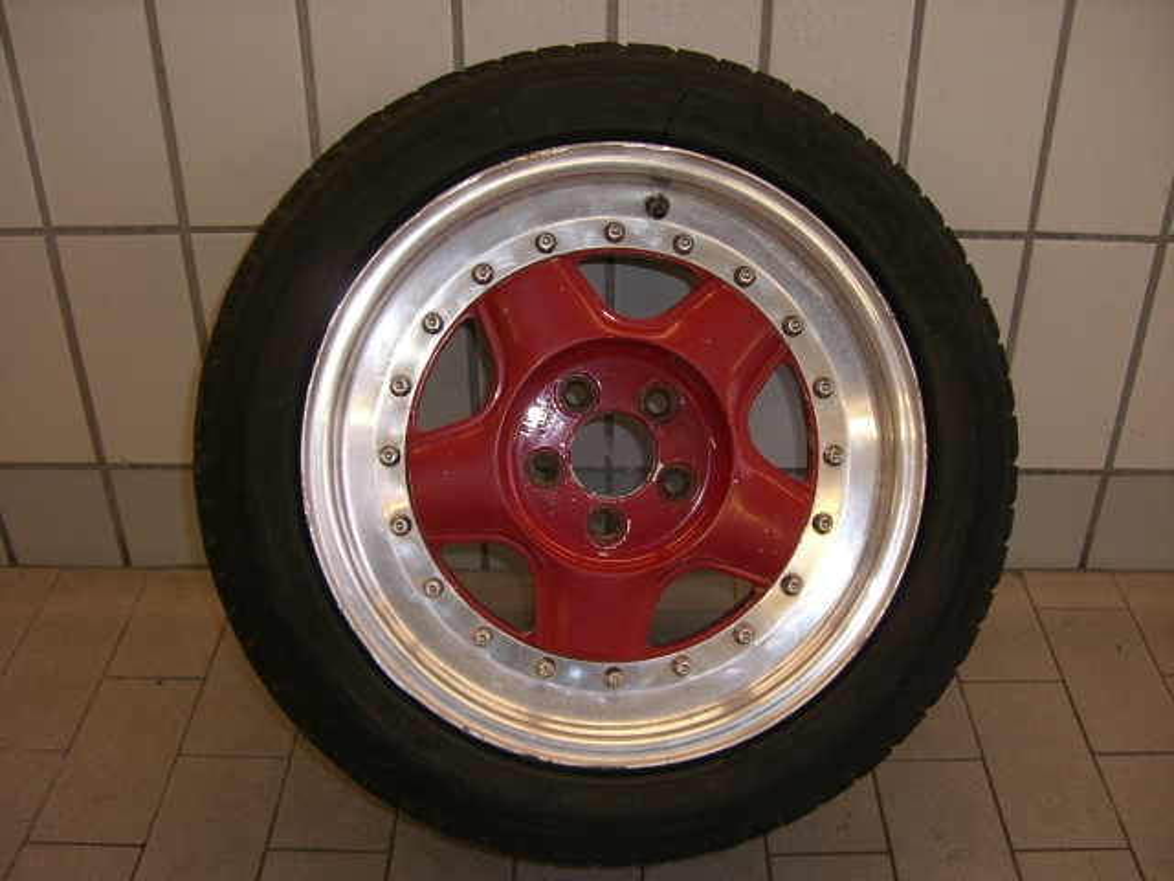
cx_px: 587
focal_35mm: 38
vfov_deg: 37.7
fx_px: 1289
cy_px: 440
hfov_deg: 49.0
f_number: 2.7
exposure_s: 1/60
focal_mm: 6.2
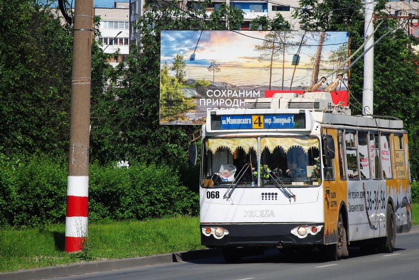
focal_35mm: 228
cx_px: 245
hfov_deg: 9.0
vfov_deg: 6.0
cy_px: 96
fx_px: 2653
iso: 200
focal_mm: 105
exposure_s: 1/1250
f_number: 6.3
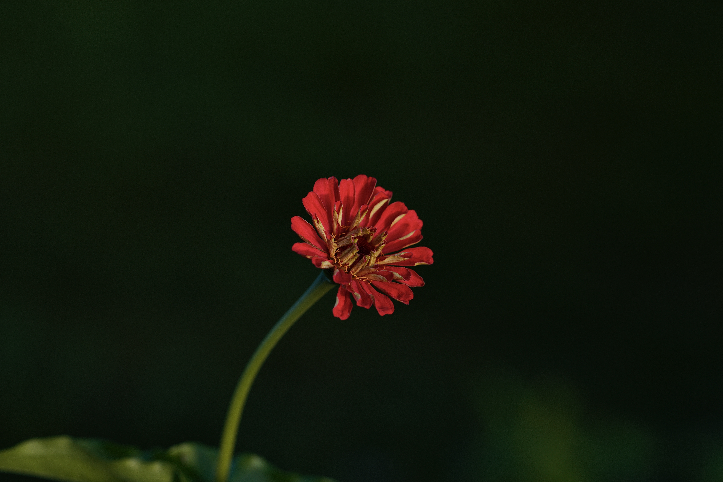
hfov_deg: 15.2
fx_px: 2711
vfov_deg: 10.2
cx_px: 362
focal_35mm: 135
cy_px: 241
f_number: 4
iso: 200
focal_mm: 135
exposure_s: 1/750
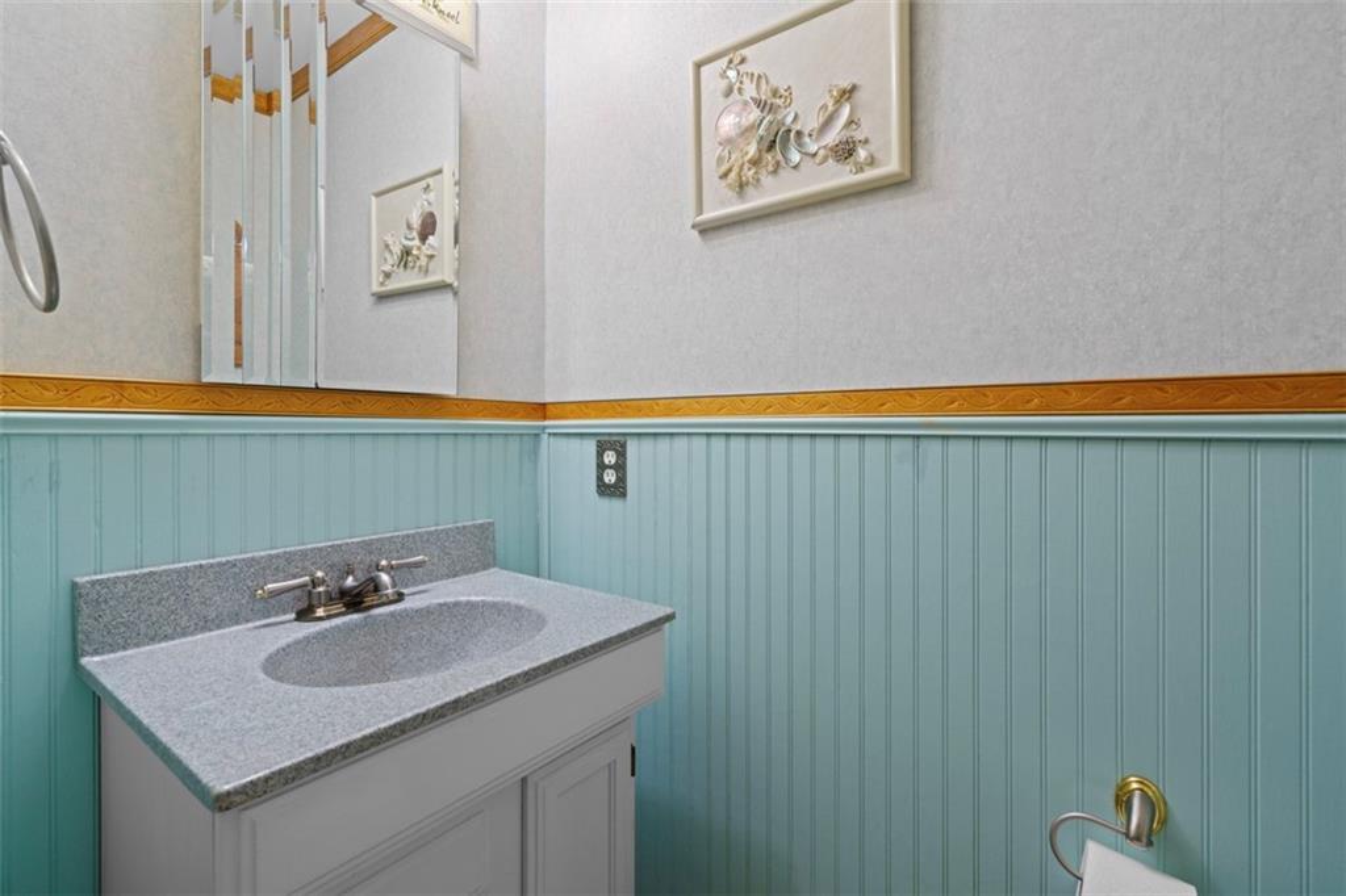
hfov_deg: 96.8
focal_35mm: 16
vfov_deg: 73.7
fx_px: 598
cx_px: 673
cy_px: 448
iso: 400
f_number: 8
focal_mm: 16
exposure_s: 1/1.25
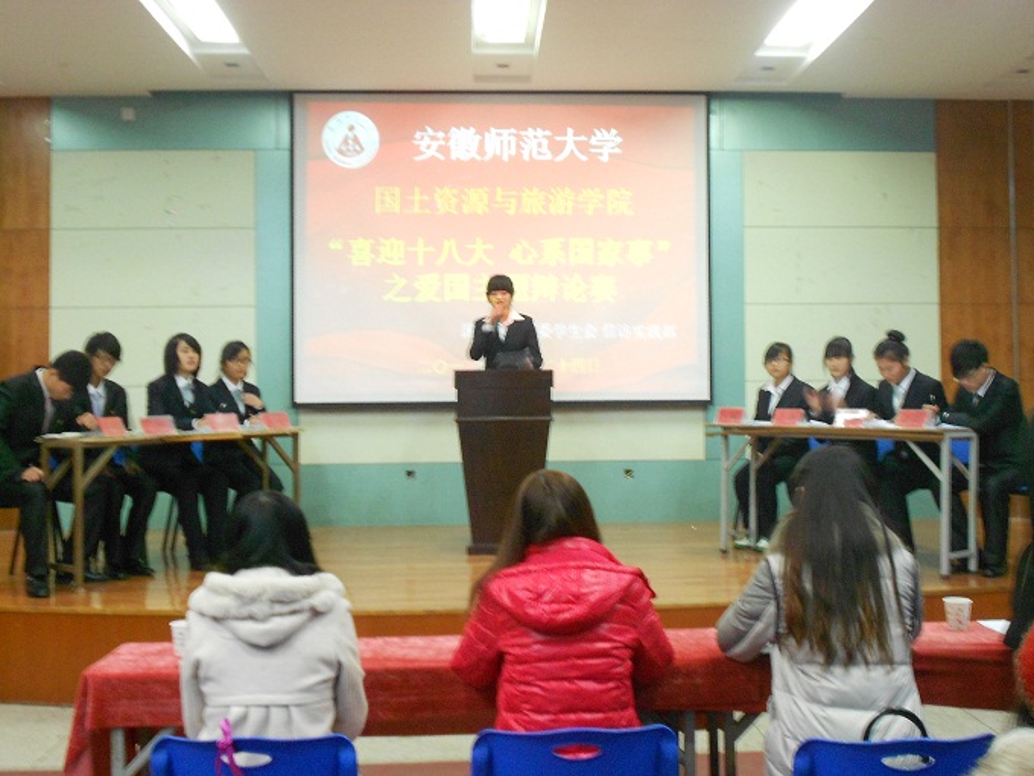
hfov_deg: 43.9
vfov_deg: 33.6
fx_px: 1284
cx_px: 517
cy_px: 388
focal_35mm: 43
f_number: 4.2
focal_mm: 7.7
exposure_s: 1/5
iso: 400
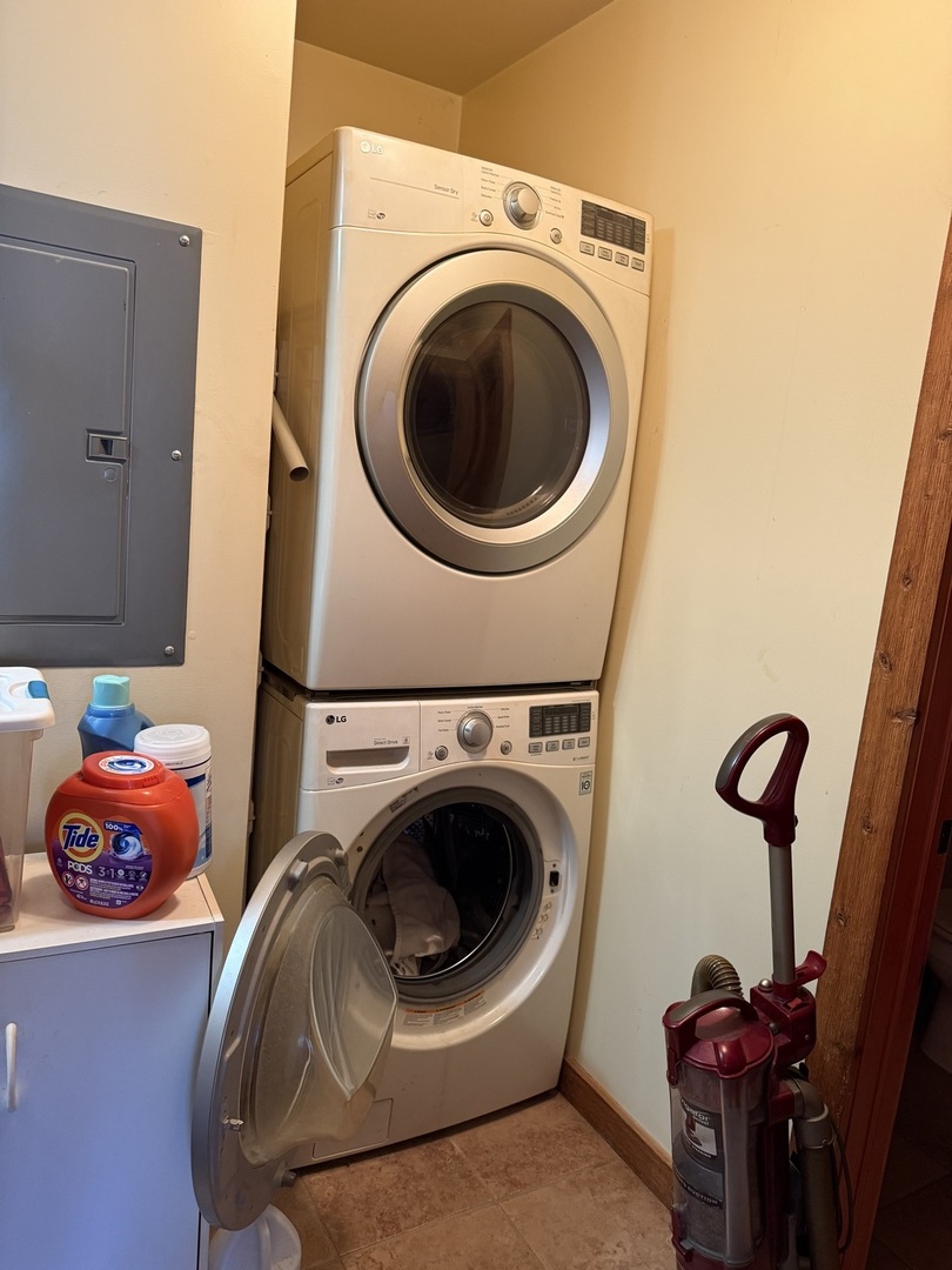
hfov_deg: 56.8
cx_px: 476
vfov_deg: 71.6
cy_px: 635
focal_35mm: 24
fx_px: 880
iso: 320
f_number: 1.78
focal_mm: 6.76
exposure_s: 1/60
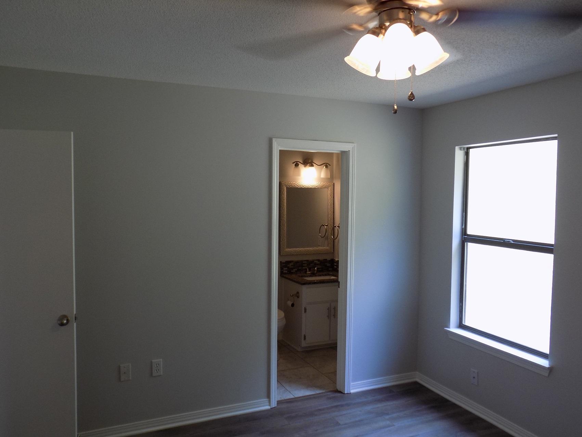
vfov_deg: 51.4
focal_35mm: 27
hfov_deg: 65.3
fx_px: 454
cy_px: 218
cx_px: 291
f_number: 3.2
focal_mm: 4.8
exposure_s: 1/30
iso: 80
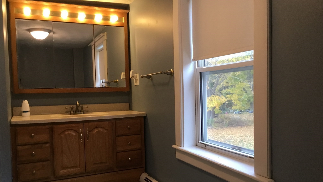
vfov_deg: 34.6
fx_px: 291
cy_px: 105
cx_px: 162
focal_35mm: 34
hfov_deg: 58.0
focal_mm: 3.3
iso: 40
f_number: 2.4
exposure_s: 1/30
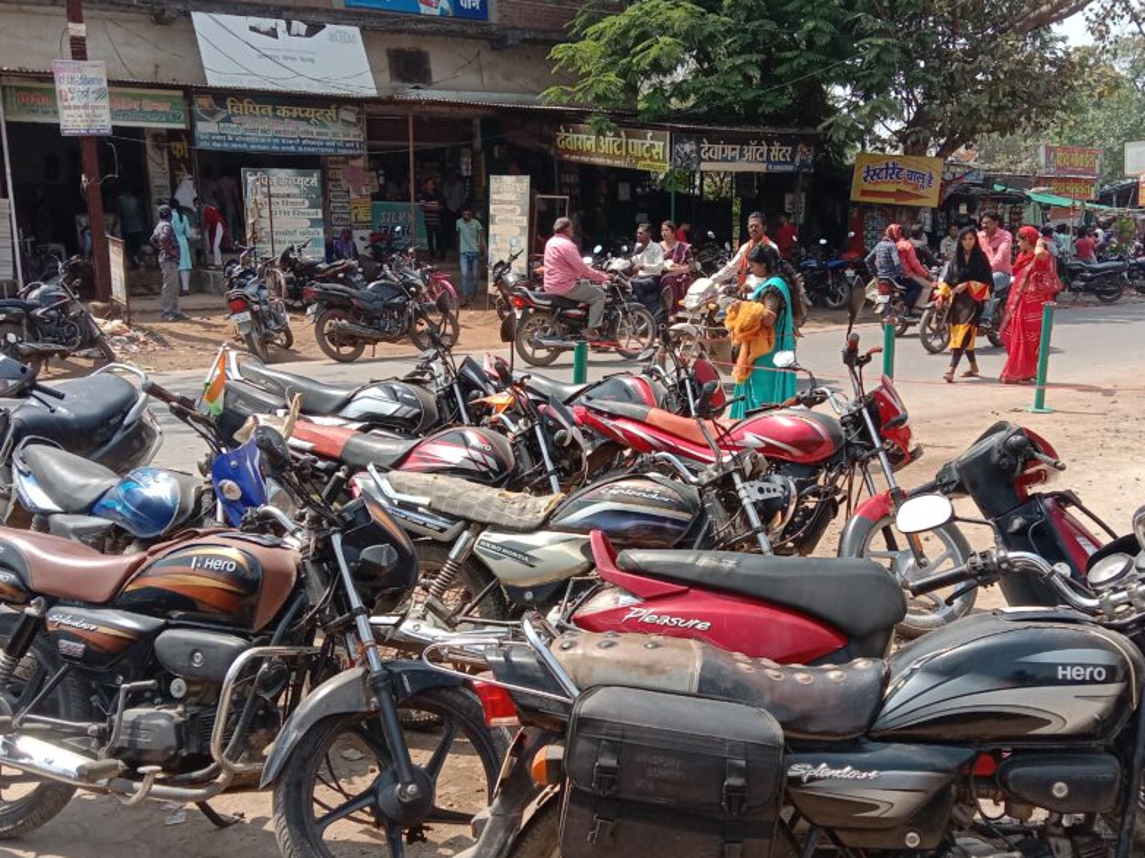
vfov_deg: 41.7
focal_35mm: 34
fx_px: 1124
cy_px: 488
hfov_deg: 53.7
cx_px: 661
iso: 101
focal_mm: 3.65
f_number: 2.2
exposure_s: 1/515
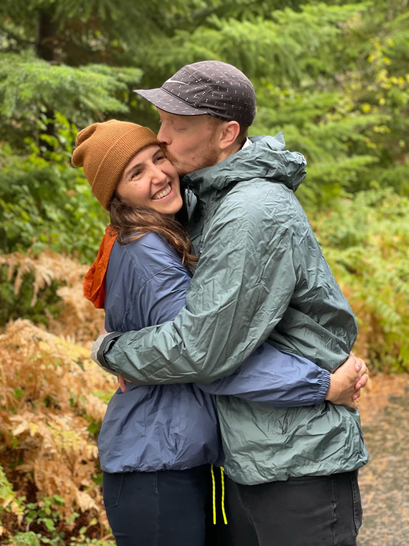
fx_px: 819
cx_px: 204
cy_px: 273
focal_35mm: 52
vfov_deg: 36.8
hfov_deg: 28.0
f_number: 2
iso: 200
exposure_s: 1/122
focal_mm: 6
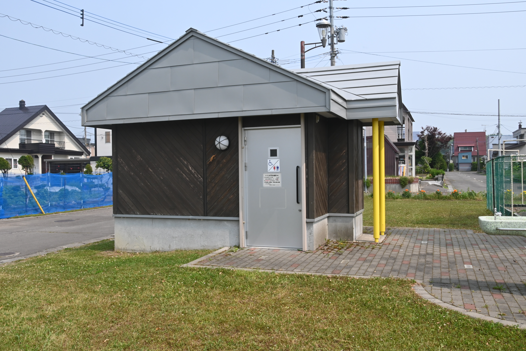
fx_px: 482
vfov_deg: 40.0
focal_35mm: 33
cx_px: 263
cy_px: 176
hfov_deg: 57.2
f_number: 22
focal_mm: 22
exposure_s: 1/100
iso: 400
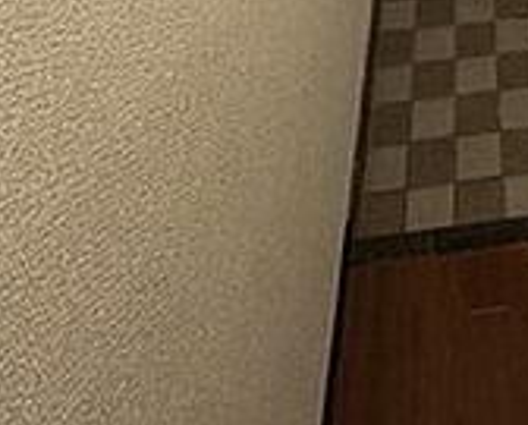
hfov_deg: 32.0
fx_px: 814
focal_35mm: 52
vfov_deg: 20.8
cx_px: 572
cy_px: -327
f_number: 2.2
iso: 500
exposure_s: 1/60
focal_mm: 2.22
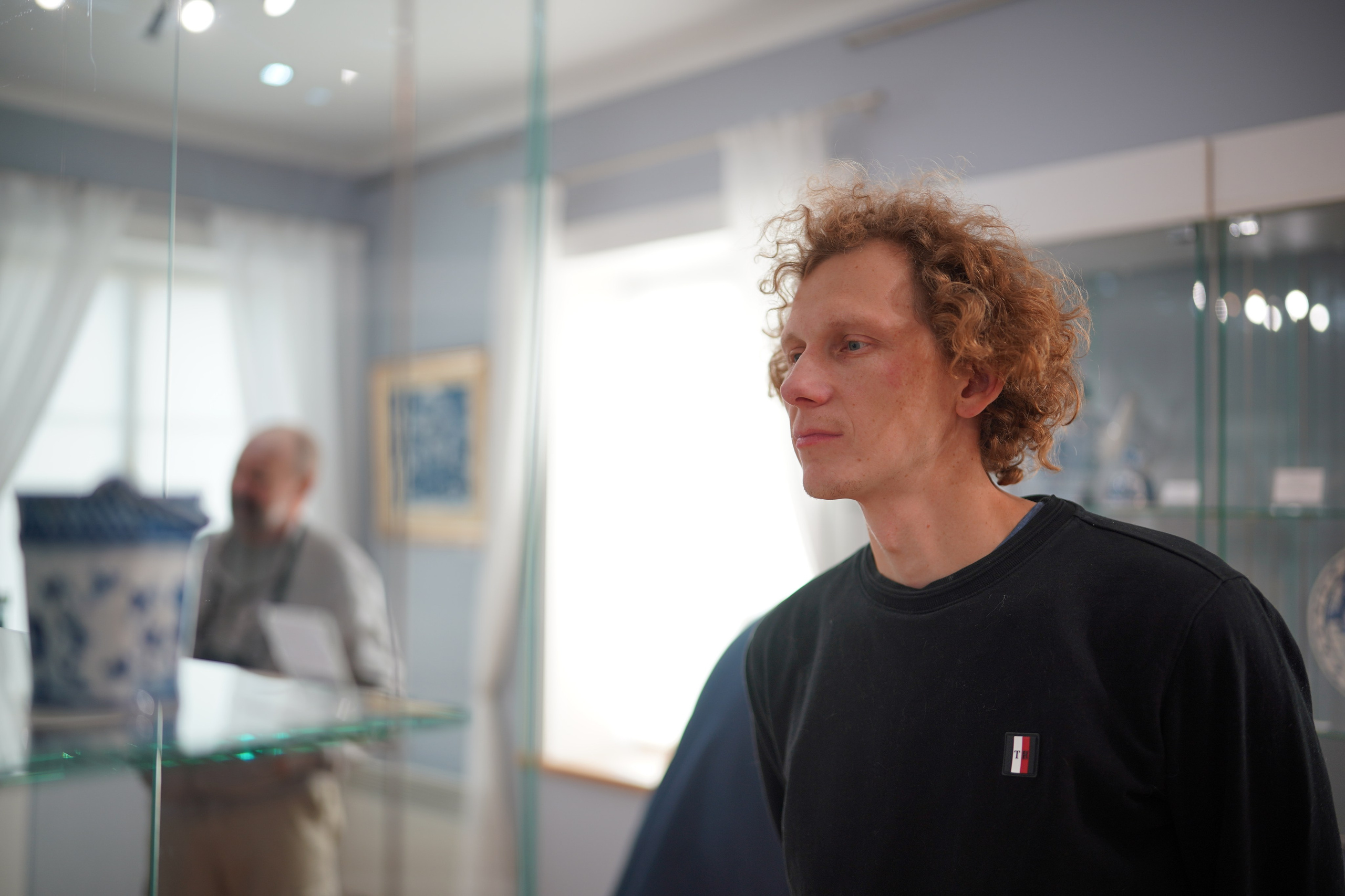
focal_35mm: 35
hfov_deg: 54.4
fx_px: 1308
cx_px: 672
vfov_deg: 37.9
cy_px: 448
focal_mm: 35
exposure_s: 1/80
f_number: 1.2
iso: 100
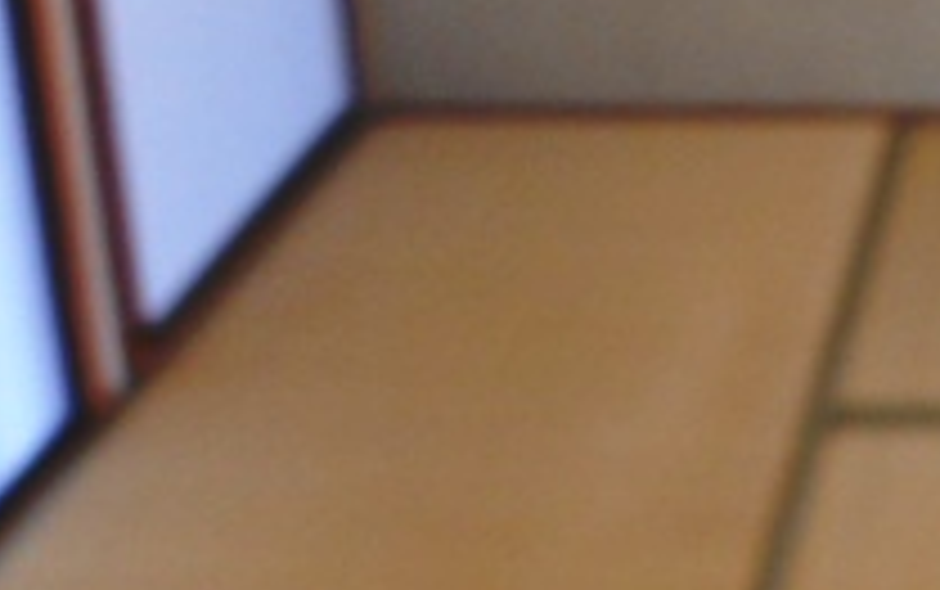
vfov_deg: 15.3
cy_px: -189
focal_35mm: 81
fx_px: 2077
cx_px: 1277
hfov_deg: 22.4
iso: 80
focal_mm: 4.5
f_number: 3.7
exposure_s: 1/40
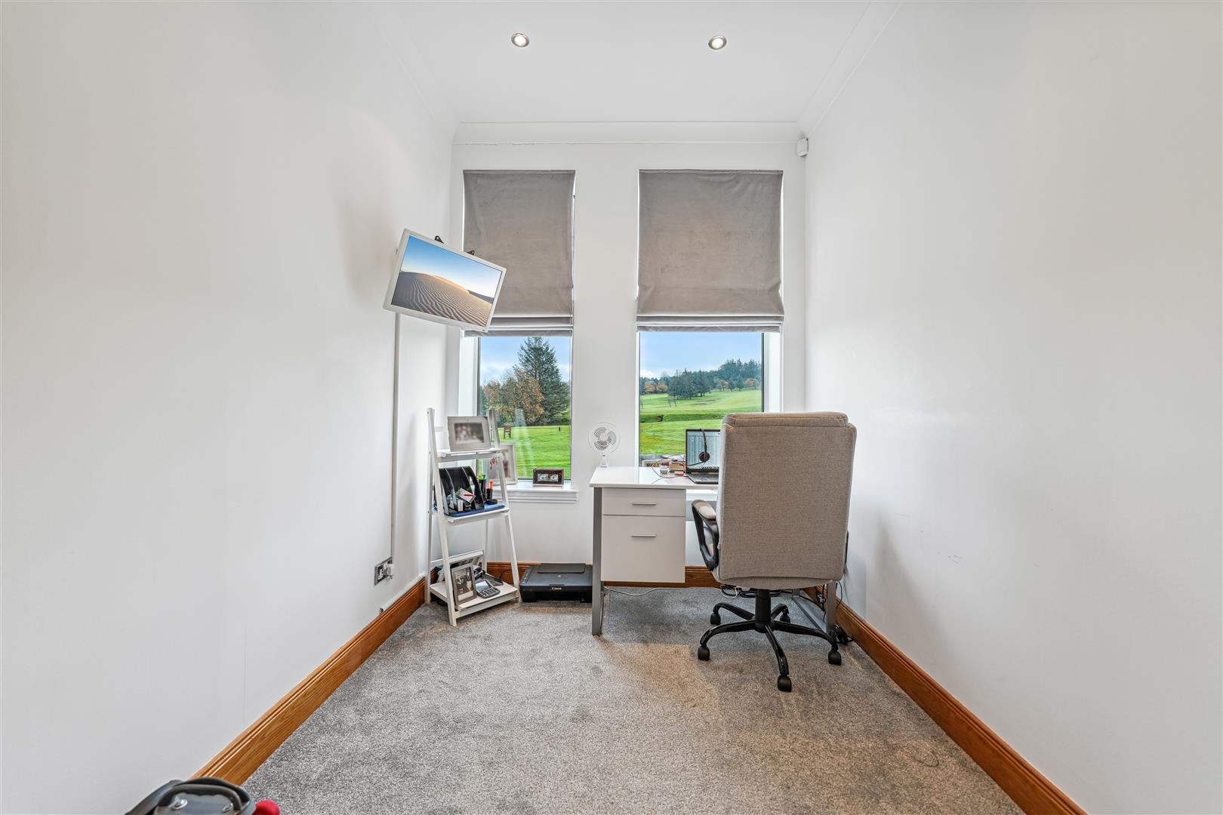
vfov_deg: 85.4
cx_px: 612
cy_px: 408
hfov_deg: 108.3
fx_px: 442
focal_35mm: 13
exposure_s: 1/60
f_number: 4
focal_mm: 13
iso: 200
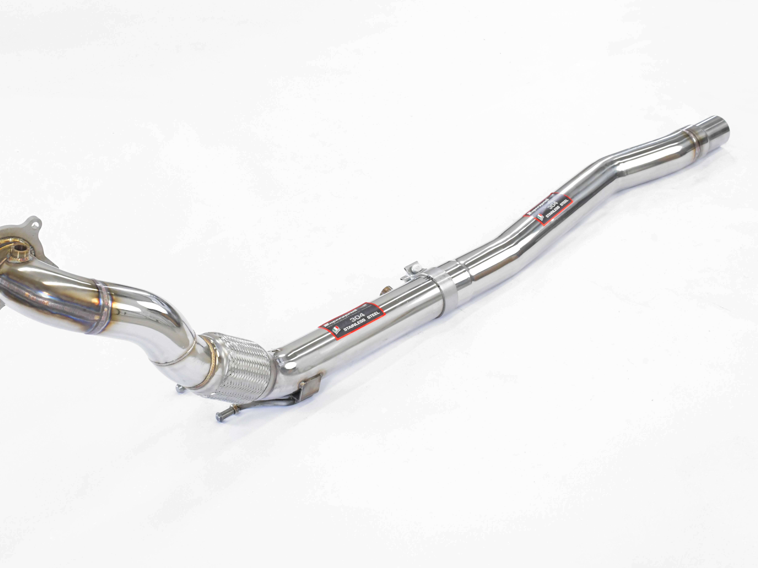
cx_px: 335
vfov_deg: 22.6
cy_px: 284
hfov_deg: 29.8
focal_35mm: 65
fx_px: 1423
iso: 3200
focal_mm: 40
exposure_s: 1/80
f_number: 14
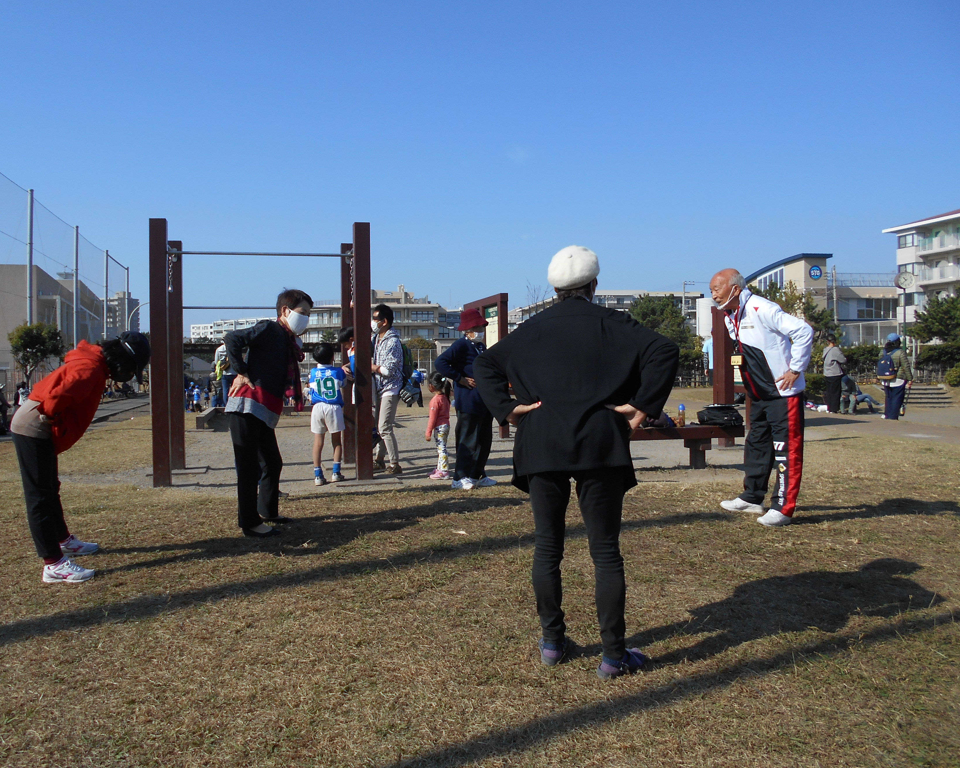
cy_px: 373
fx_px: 796
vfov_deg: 51.5
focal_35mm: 28
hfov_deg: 62.1
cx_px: 435
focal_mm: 4.6
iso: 80
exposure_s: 1/1000
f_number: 3.2
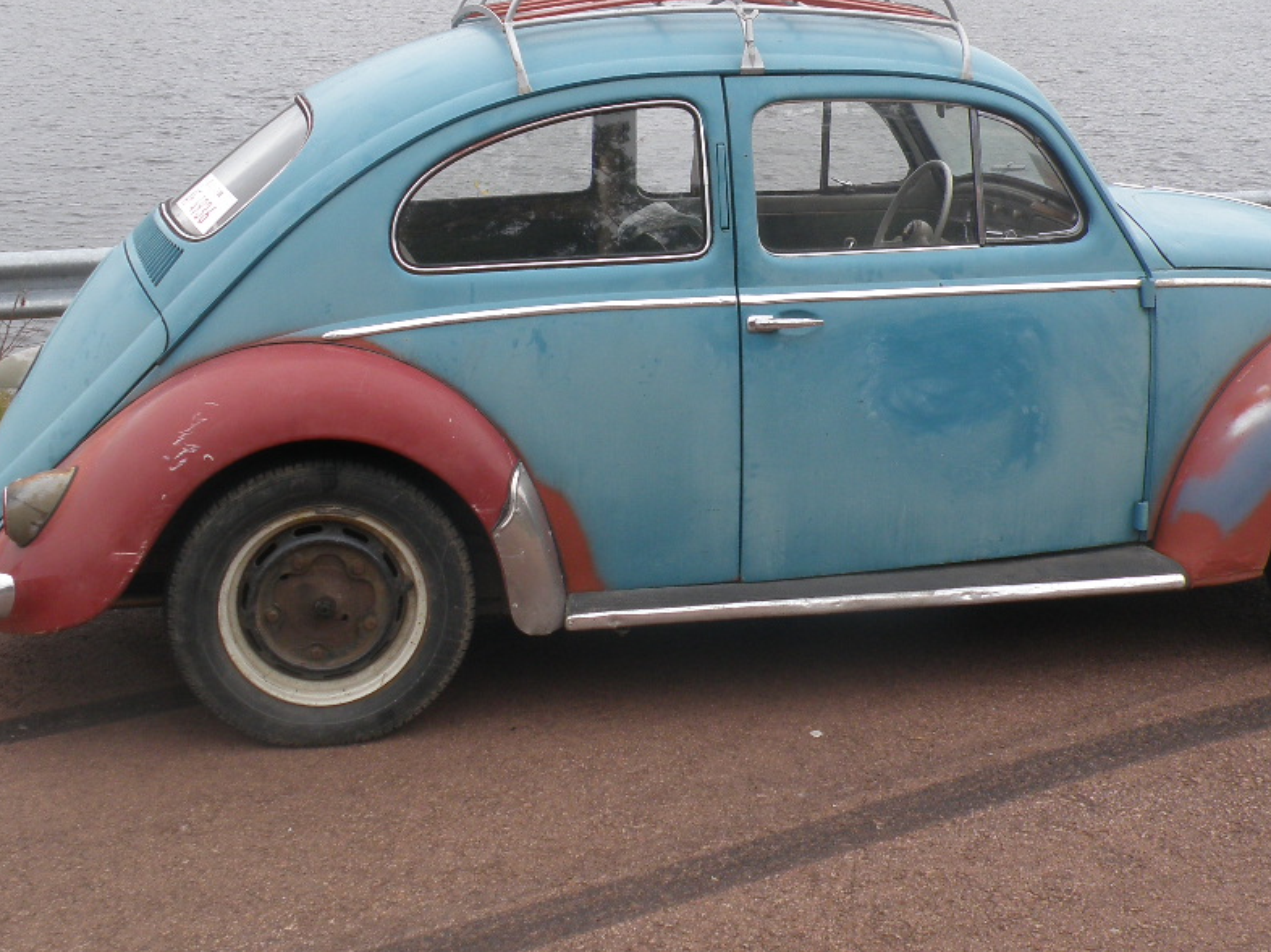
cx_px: 708
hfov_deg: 33.8
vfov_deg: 25.5
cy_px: 304
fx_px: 2092
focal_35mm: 57
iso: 64
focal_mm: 6.32
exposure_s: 1/60
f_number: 3.5
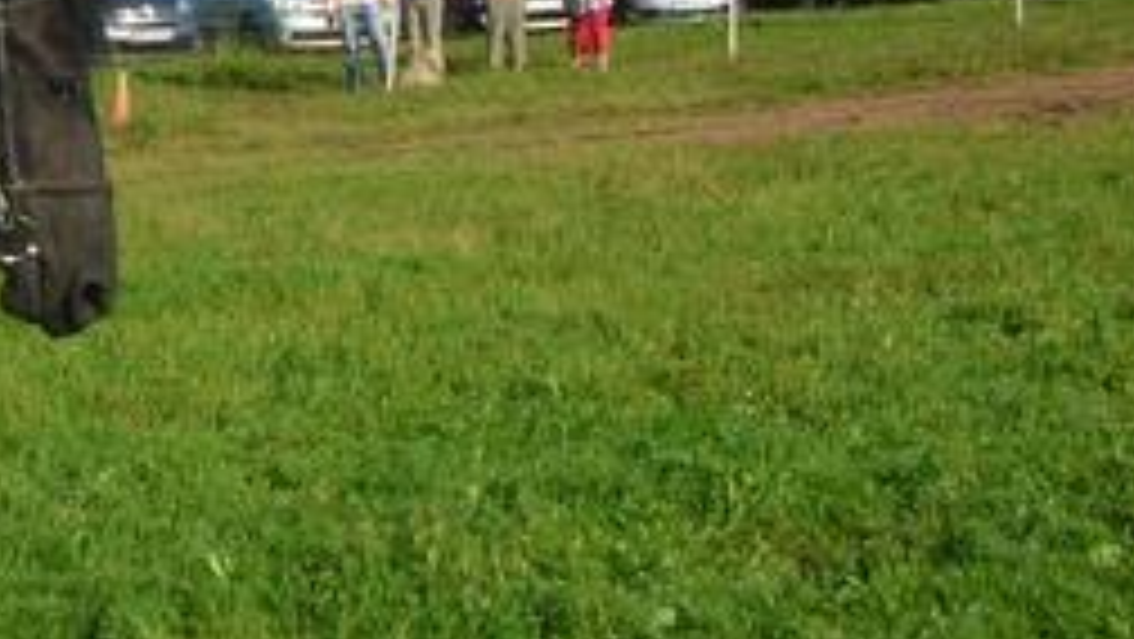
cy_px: -72
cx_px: -18
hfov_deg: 21.2
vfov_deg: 12.3
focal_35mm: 97
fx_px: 2918
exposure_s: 1/238
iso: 50
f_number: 5.6
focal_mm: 5.8
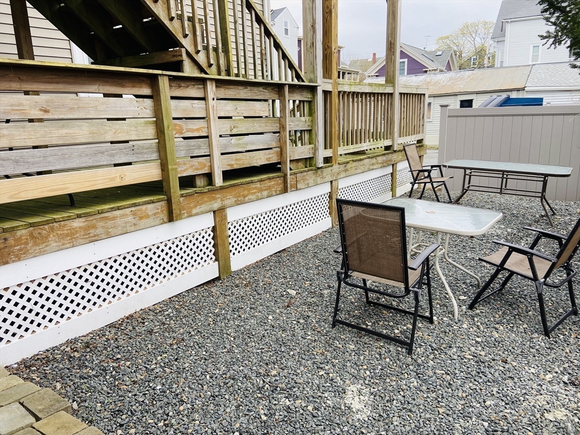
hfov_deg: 67.3
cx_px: 290
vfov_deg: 53.1
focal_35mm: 26
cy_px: 218
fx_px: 436
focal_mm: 4.25
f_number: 1.8
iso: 32
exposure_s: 1/698
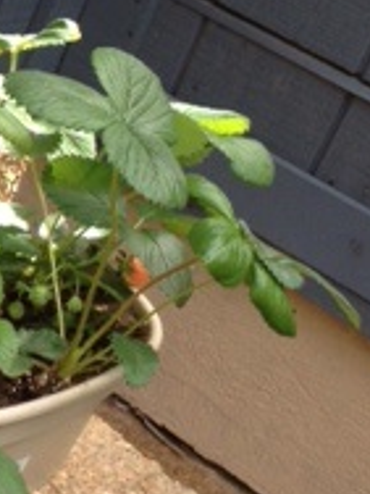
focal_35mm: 119
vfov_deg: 16.5
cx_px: -186
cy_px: 294
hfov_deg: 11.9
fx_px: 1696
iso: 64
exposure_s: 1/183
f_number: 2.4
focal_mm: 4.28
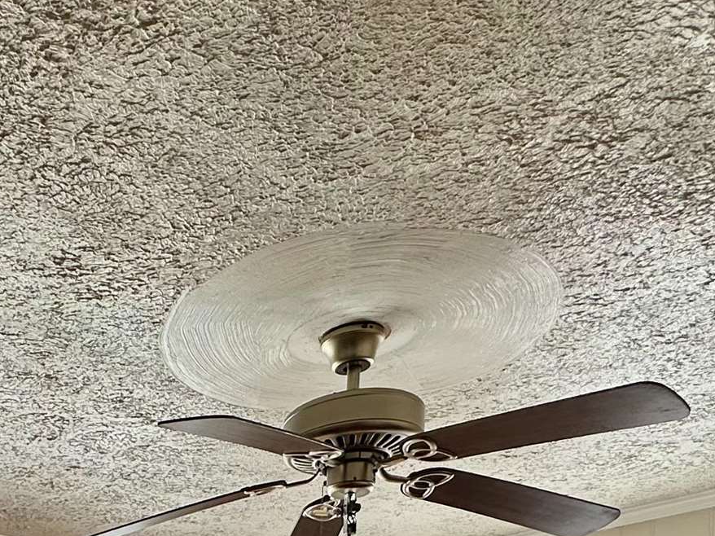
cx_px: 13
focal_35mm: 49
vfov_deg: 21.7
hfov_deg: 35.5
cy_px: 909
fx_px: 1012
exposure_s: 1/194
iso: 40
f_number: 2.2
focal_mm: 2.22
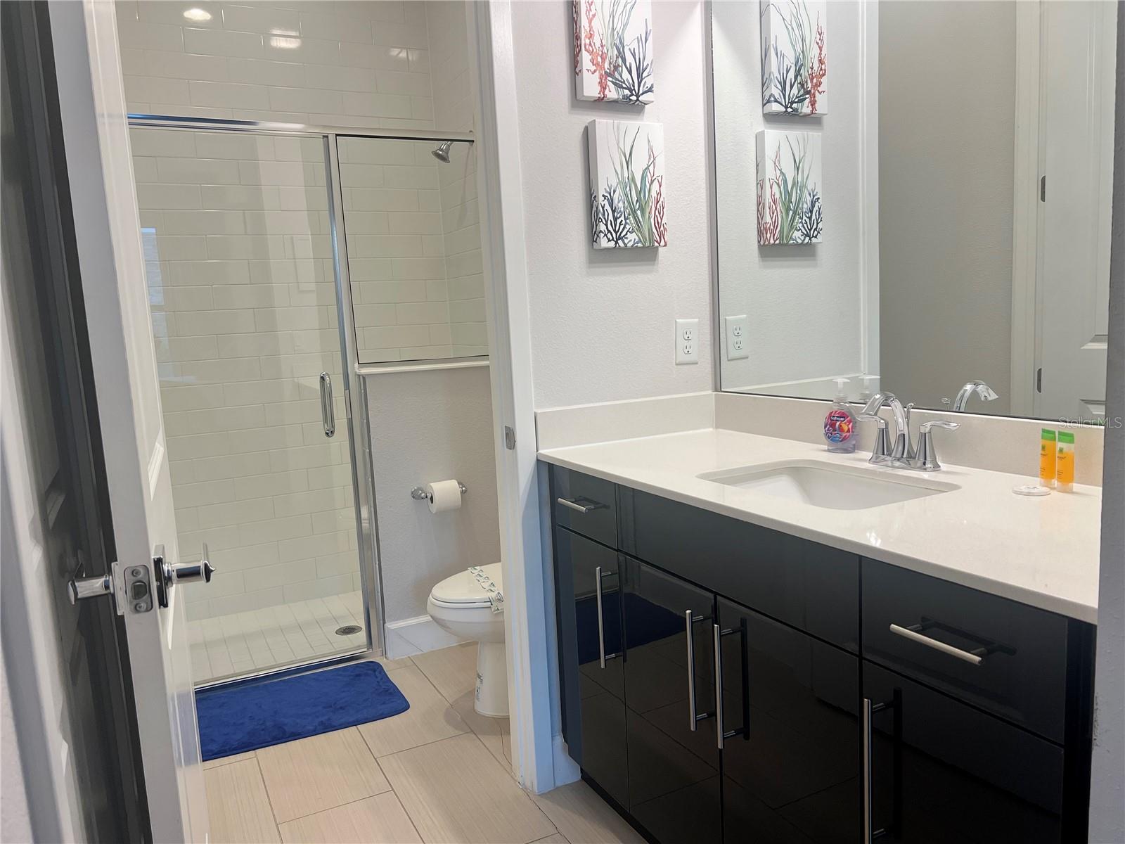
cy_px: 422
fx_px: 845
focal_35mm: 26
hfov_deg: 67.3
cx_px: 562
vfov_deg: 53.1
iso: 64
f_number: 1.5
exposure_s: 1/120
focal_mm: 5.7
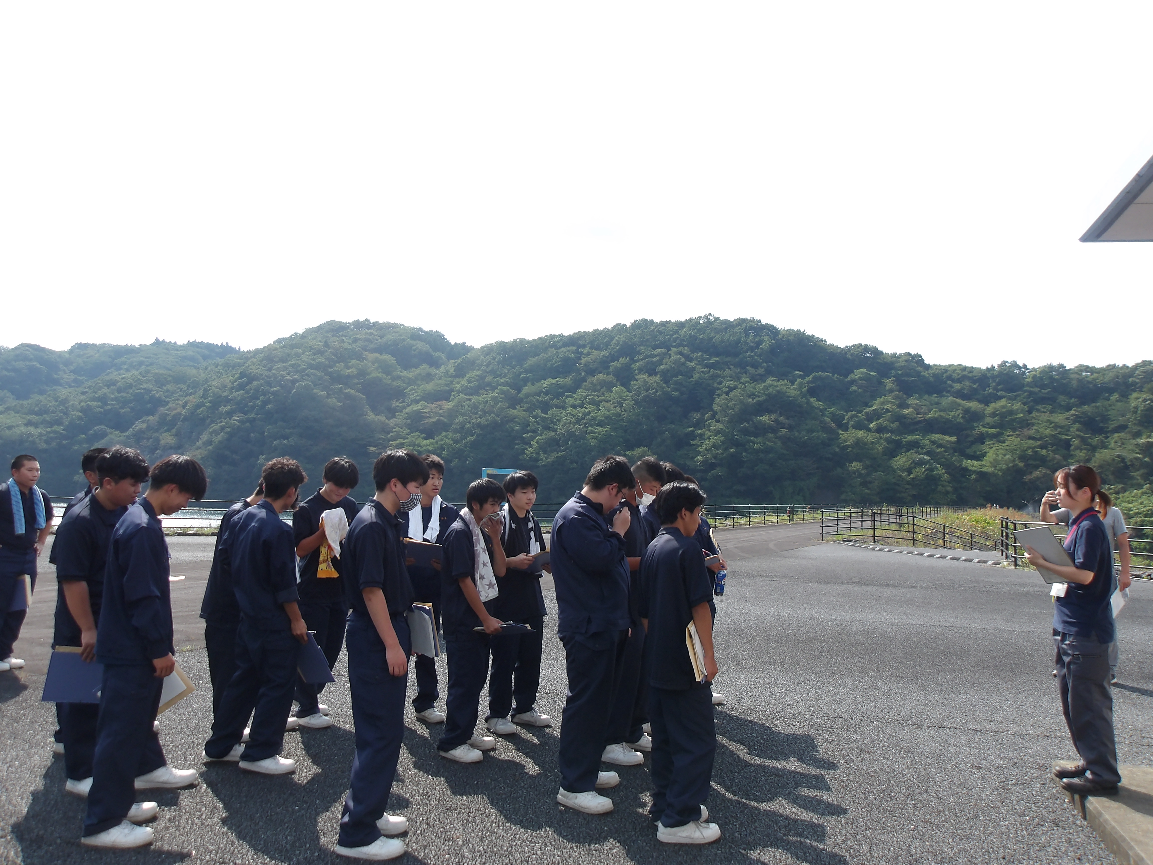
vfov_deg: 51.4
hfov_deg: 65.3
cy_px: 432
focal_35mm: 27
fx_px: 899
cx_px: 576
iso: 100
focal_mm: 4.9
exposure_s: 1/778
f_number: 3
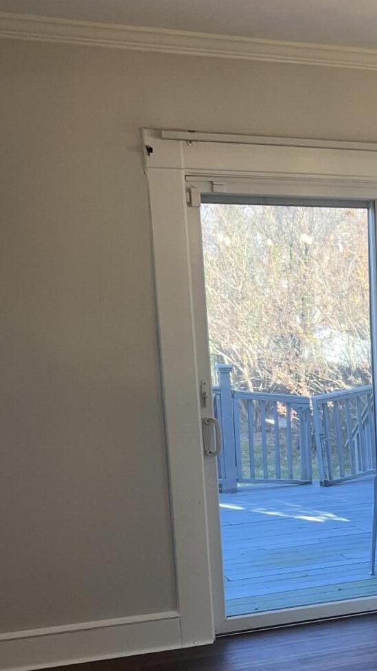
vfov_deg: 35.1
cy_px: 516
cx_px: 471
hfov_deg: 19.3
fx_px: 1032
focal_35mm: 58
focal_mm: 5.7
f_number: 1.5
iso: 32
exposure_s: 1/214
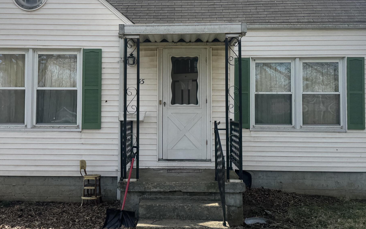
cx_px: 159
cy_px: 94
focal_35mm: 42
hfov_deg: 47.1
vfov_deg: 30.5
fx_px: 419
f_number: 1.78
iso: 80
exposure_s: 1/3413
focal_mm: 6.76
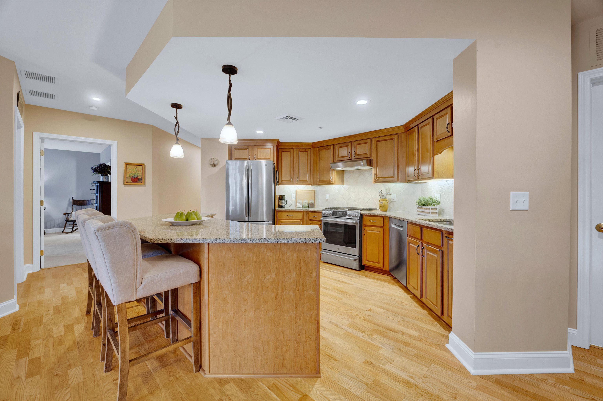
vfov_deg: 81.1
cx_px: 302
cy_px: 200
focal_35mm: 14
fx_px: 234
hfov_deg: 104.3
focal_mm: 14
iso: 250
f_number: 7.1
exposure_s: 1/1.67
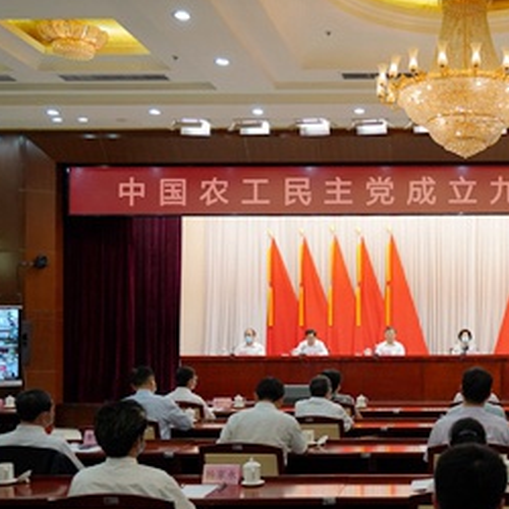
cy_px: 326
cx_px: 466
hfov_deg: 32.8
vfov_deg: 34.5
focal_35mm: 49
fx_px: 815
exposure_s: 1/160
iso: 1000
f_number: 4
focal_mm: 24
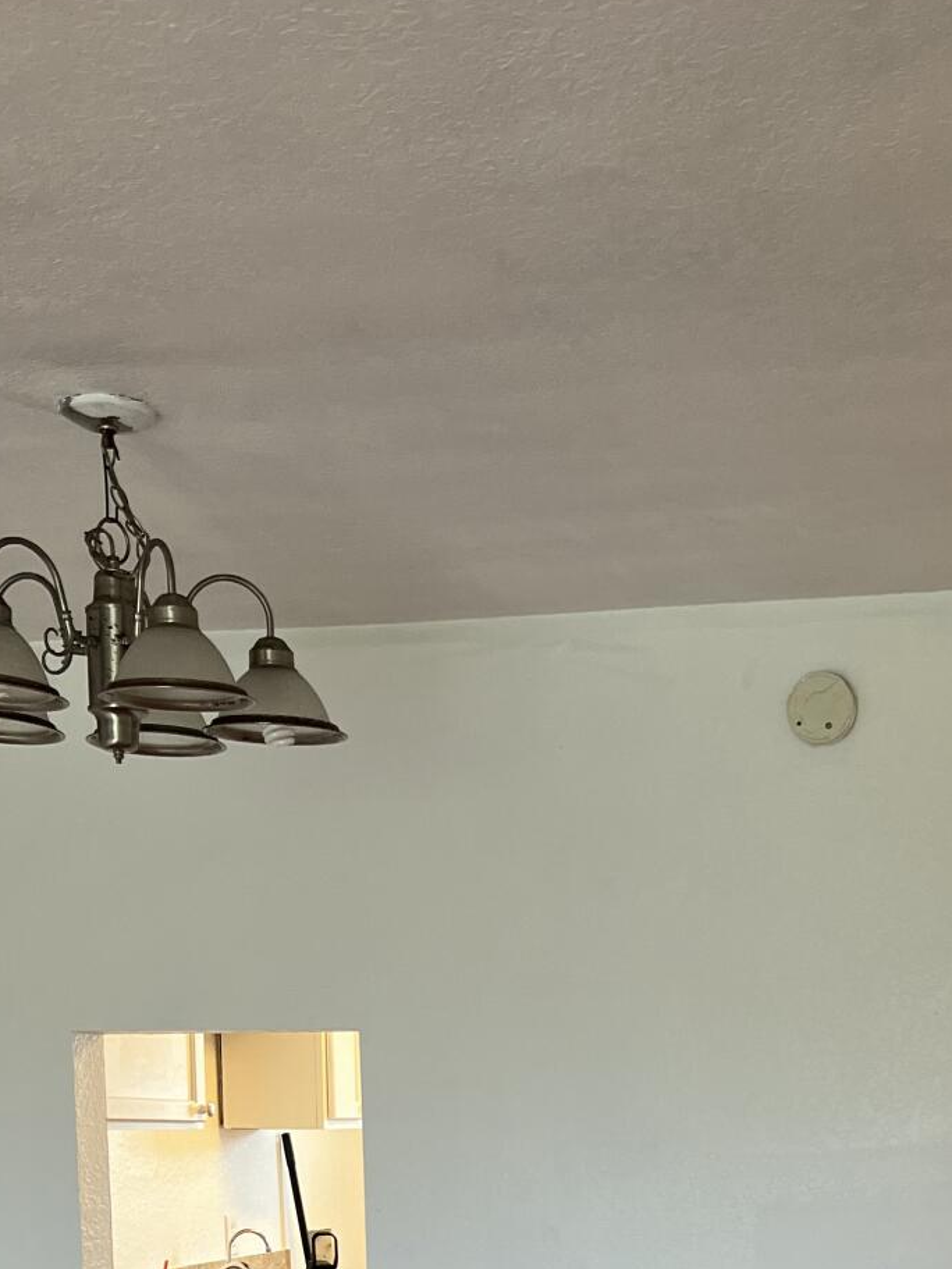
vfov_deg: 30.8
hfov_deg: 25.3
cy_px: 1329
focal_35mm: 57
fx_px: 2090
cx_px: 740
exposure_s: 1/121
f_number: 1.5
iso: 125
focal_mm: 5.7
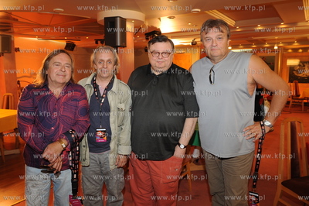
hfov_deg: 63.7
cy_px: 103
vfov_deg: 44.9
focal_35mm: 29
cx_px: 154
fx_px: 249
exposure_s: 1/80
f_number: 5.6
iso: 800
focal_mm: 29
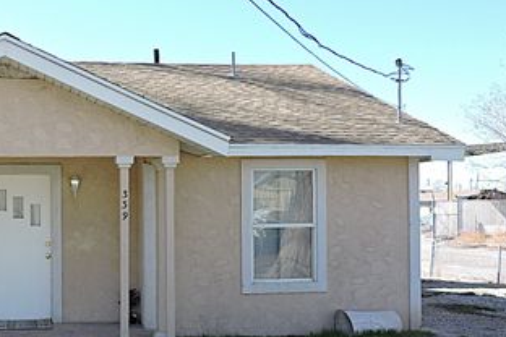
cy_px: 213
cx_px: 114
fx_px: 703
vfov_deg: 26.9
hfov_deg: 38.4
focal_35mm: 50
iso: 100
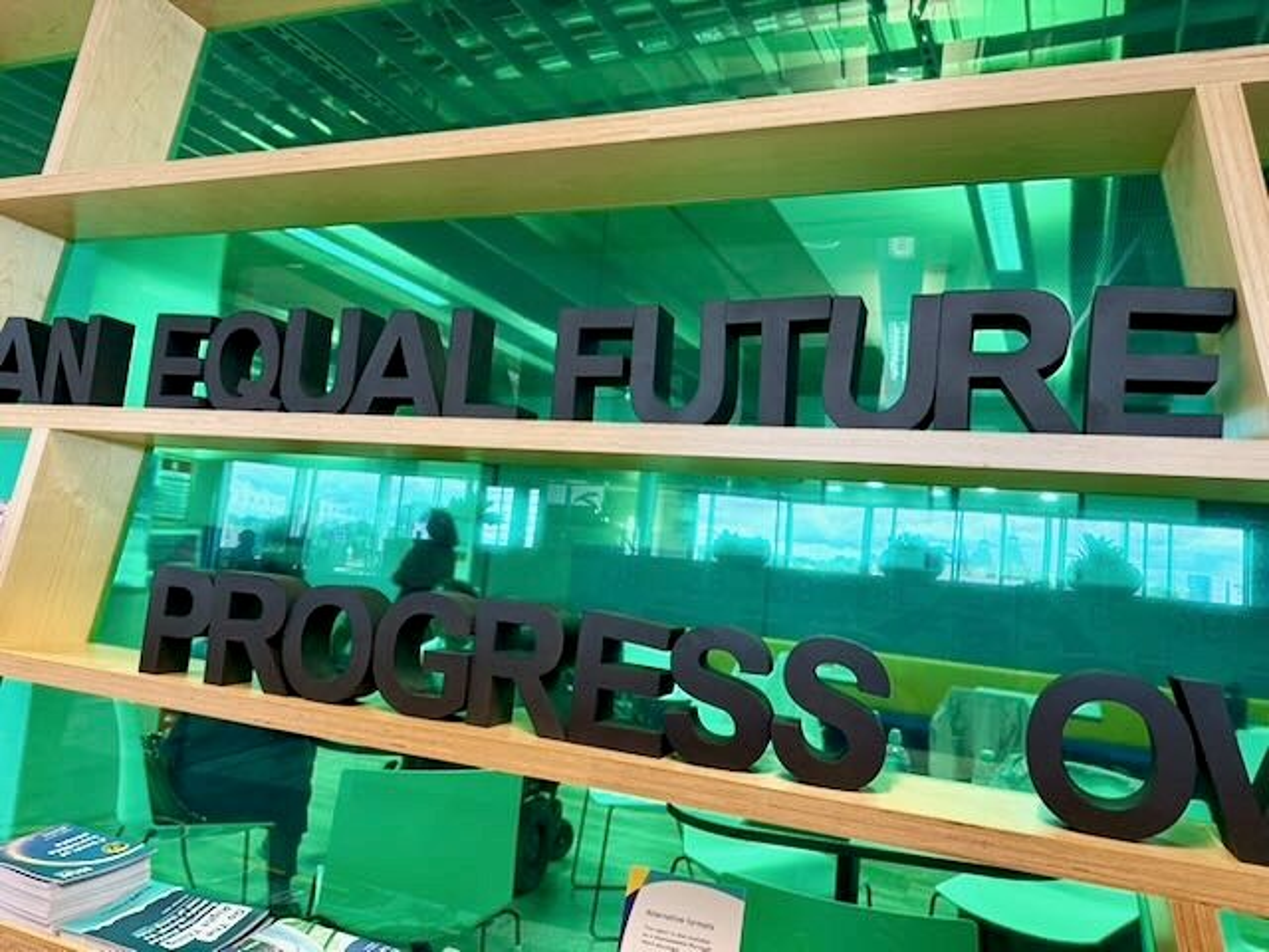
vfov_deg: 56.8
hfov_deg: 71.6
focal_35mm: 24
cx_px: 634
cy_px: 476
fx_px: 880
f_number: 1.78
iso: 250
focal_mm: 6.76
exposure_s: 1/100
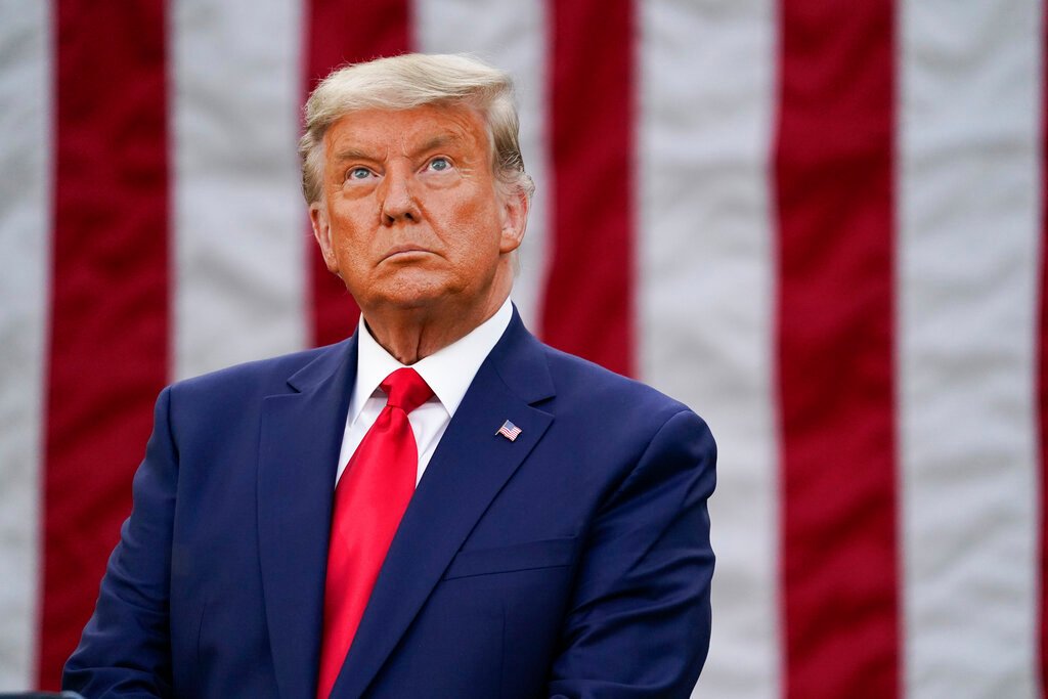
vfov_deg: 2.3
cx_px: 524
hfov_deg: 3.4
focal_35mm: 600
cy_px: 350
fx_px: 17468
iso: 2500
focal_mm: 600
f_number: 6.3
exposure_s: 1/400
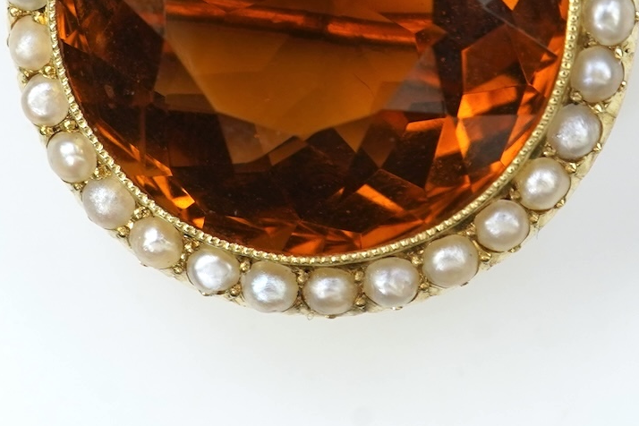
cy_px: -48
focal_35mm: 124
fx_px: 2201
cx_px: 332
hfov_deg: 16.5
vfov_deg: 10.9
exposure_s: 1/20
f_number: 18
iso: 500
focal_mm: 30
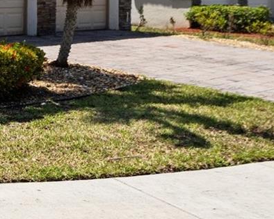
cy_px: 32
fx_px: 649
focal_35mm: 80
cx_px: -179
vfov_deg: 18.9
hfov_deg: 19.5
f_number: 8
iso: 200
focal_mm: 21
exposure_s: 1/1000
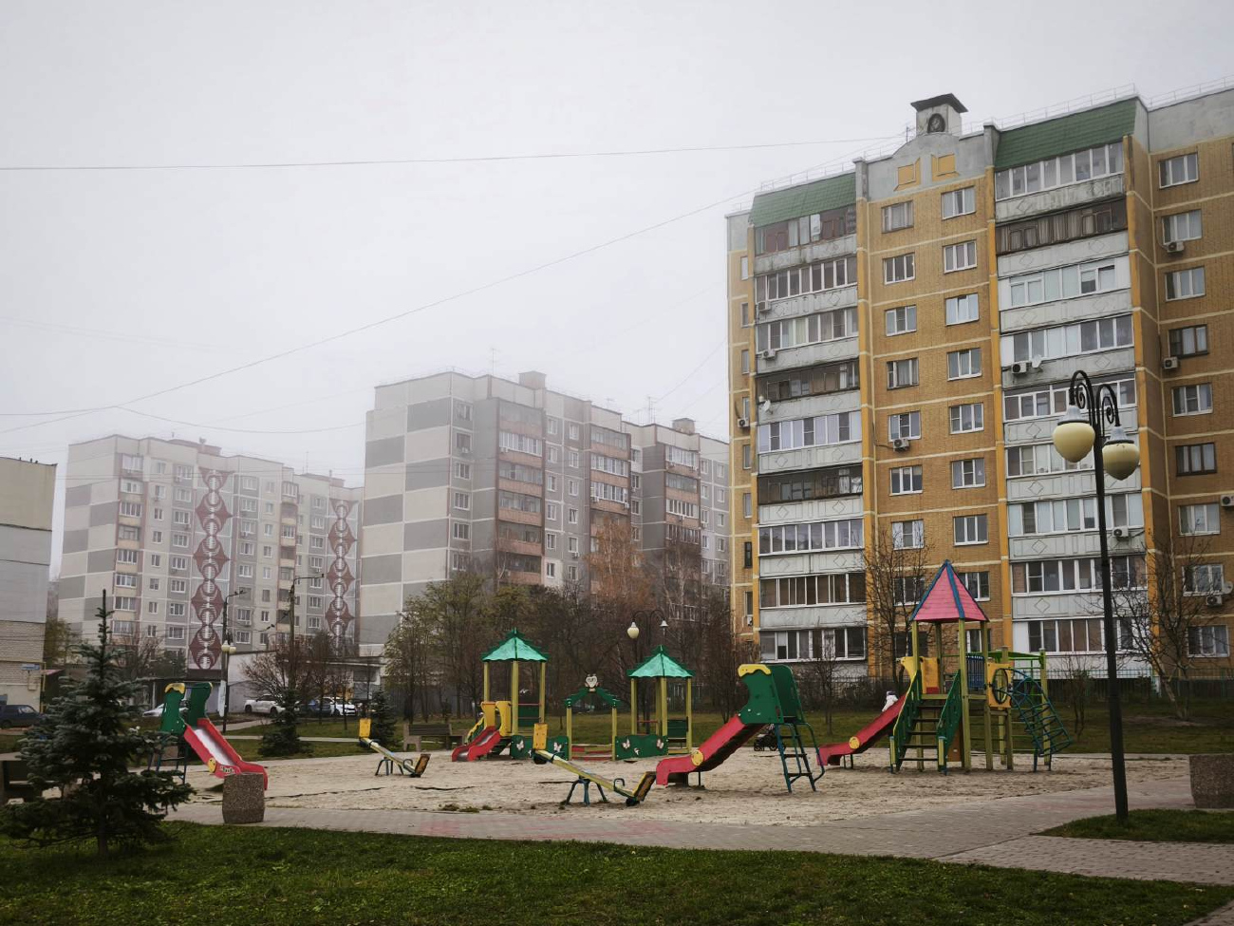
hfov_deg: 51.4
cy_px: 463
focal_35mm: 36
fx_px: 1283
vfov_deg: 39.7
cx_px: 617
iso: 80
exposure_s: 1/327
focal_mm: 5.35
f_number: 1.7
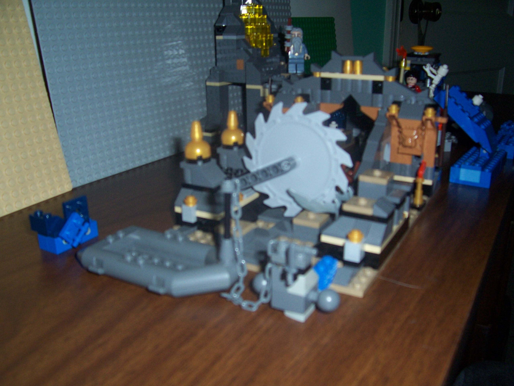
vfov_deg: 41.8
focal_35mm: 34
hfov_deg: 54.0
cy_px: 193
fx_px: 505
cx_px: 257
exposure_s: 1/60
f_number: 2.7
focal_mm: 5.6
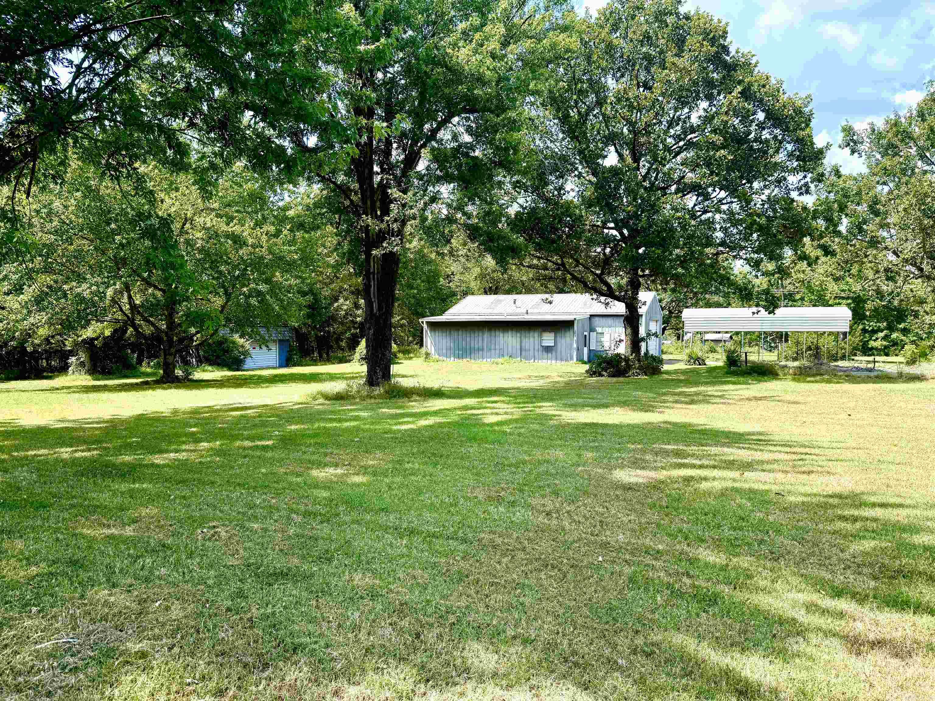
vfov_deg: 56.8
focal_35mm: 24
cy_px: 350
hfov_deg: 71.6
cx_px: 468
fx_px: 648
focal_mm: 6.76
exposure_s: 1/1901
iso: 100
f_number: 1.78
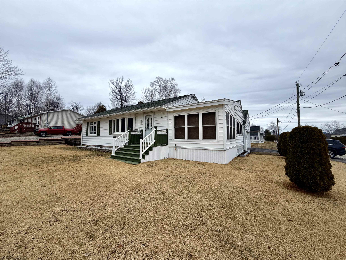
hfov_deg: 102.1
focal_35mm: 14
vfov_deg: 85.7
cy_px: 130
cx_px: 173
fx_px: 140
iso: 40
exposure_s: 1/540
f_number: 2.2
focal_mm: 2.22
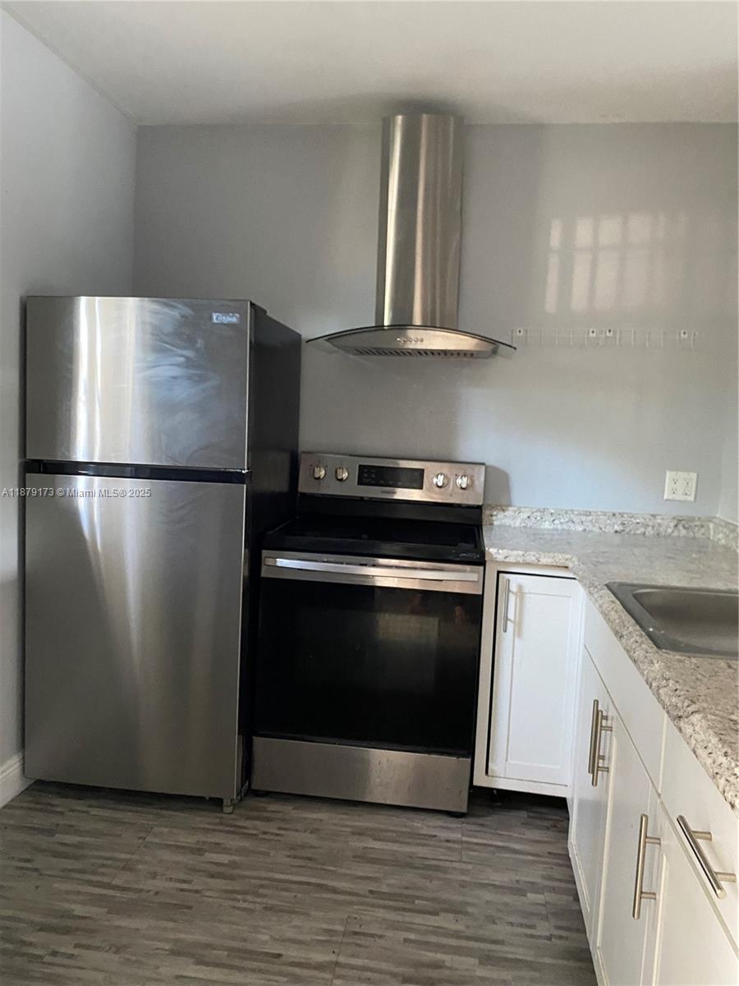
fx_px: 740
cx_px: 370
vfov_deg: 67.3
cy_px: 493
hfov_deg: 53.1
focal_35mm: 26
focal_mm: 4.25
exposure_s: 1/37
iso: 640
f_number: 1.8
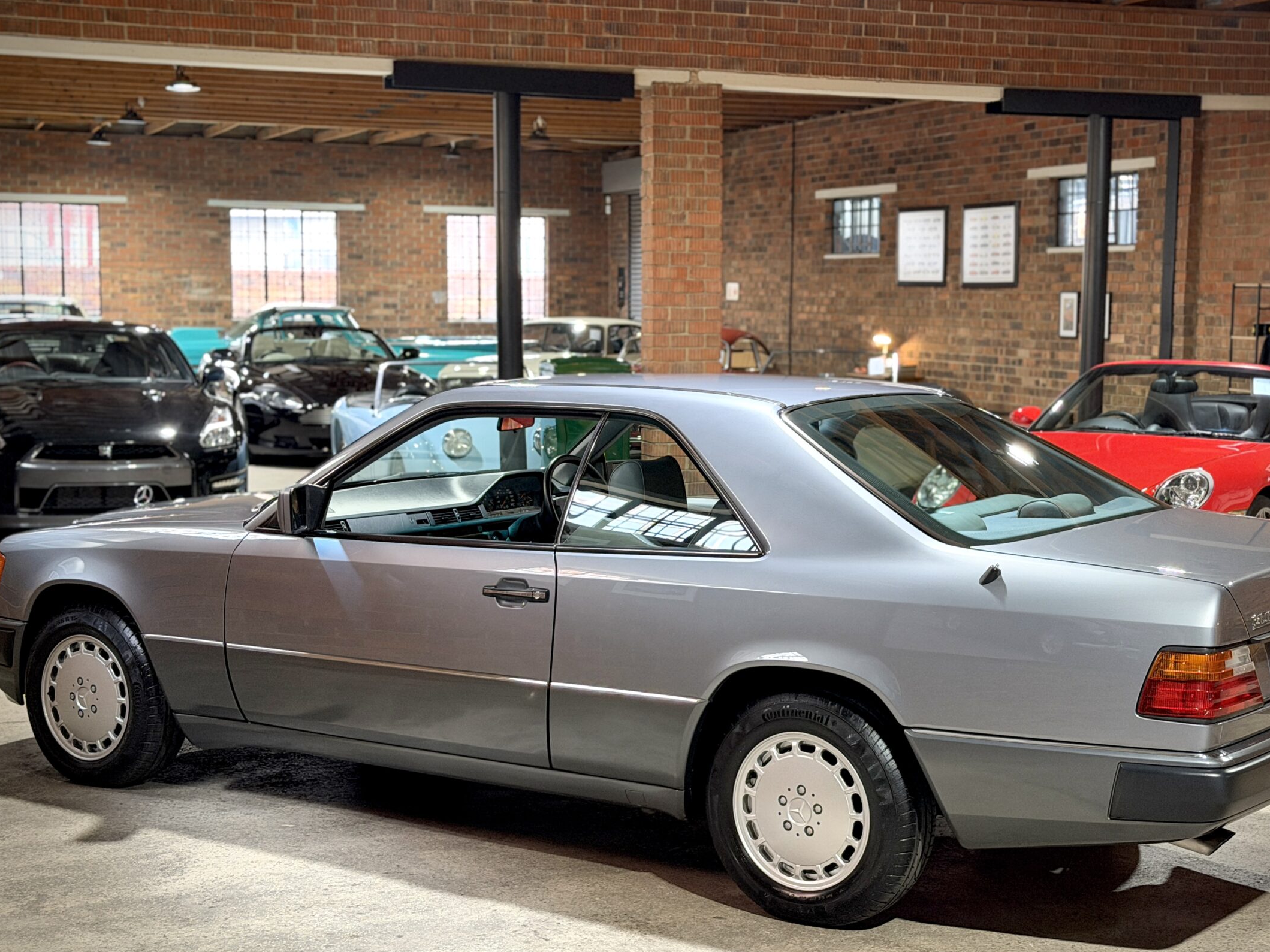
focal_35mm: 58
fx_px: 2128
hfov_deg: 33.2
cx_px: 687
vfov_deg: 25.2
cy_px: 504
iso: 320
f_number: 1.78
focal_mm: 6.76
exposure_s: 1/33
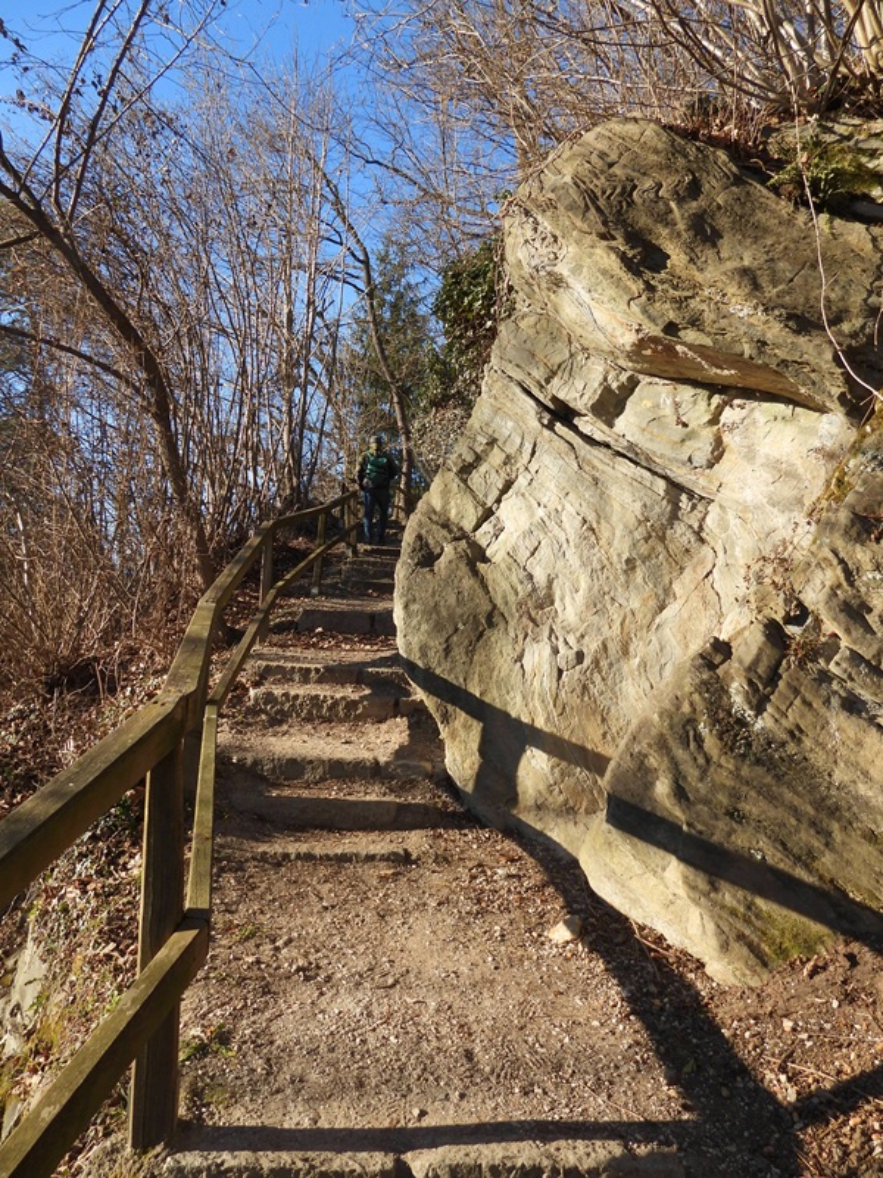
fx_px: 816
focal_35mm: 24
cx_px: 442
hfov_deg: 56.8
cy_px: 589
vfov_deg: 71.6
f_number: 2.8
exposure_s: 1/800
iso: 100
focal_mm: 4.3
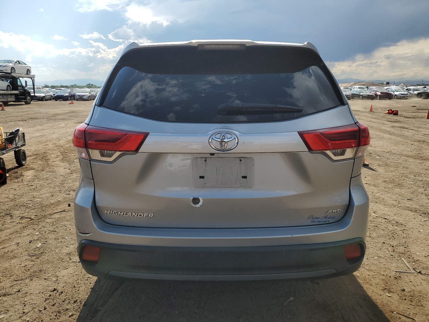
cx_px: 214
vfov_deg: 53.1
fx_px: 322
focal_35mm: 26
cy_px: 161
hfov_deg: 67.3
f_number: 1.5
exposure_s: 1/3333
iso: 50
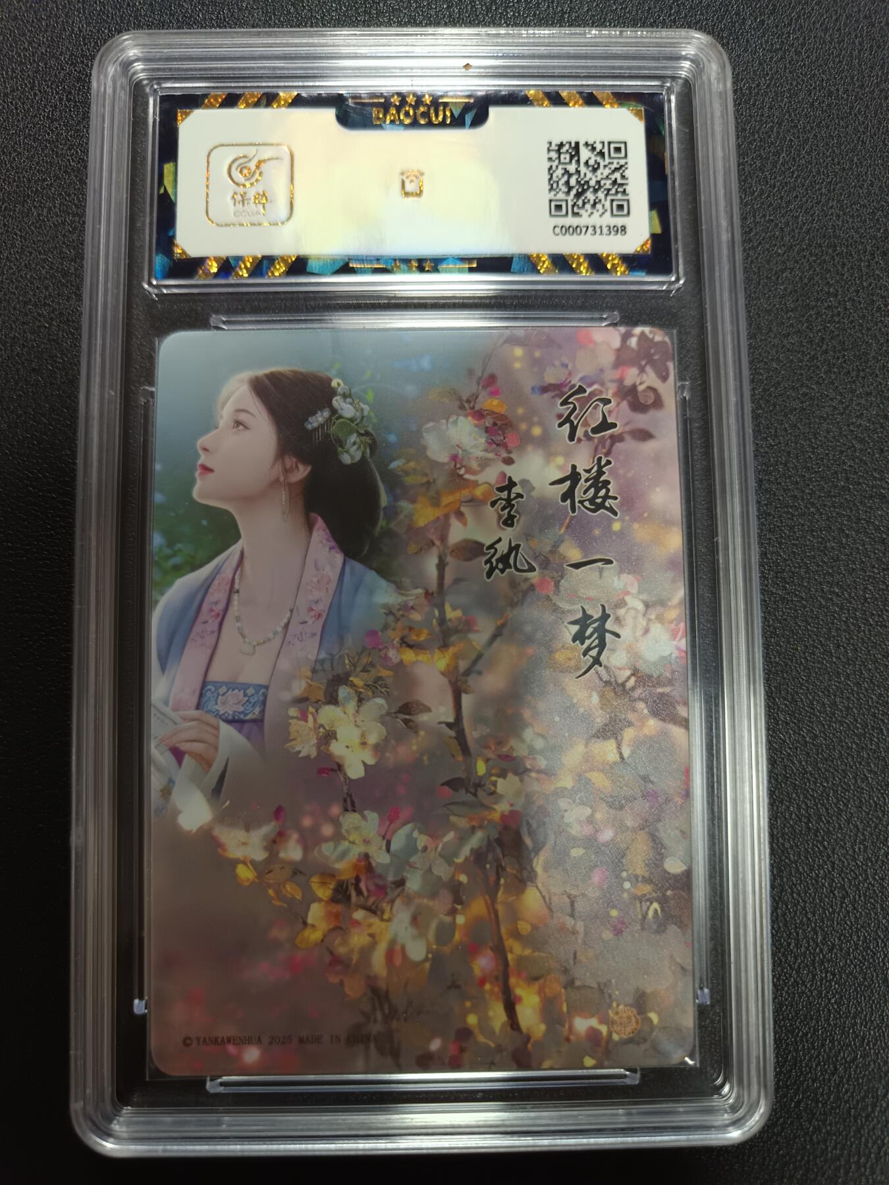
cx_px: 444
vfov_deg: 71.6
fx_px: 822
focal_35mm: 24
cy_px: 592
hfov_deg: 56.8
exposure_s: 1/50
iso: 632
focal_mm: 5.31
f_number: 1.7
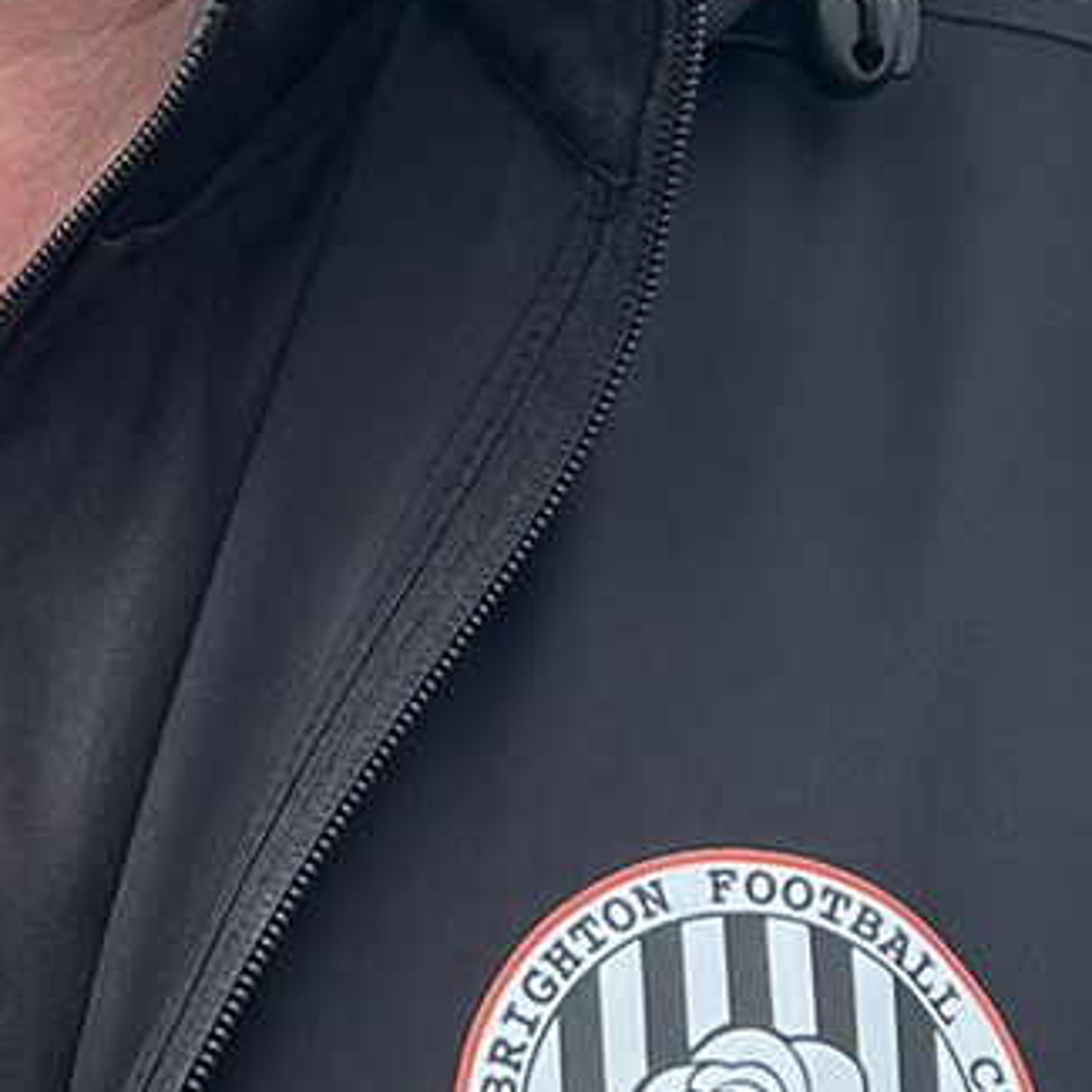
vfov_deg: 11.9
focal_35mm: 145
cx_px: 24
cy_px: -24
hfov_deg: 11.9
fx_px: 5175
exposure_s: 1/1079
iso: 50
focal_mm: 5.7
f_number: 1.5
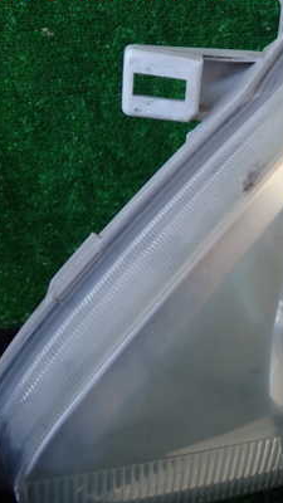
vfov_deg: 42.1
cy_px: 254
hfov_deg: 21.9
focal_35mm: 49
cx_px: 370
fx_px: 654
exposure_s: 1/60
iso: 100
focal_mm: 5.4
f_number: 2.3
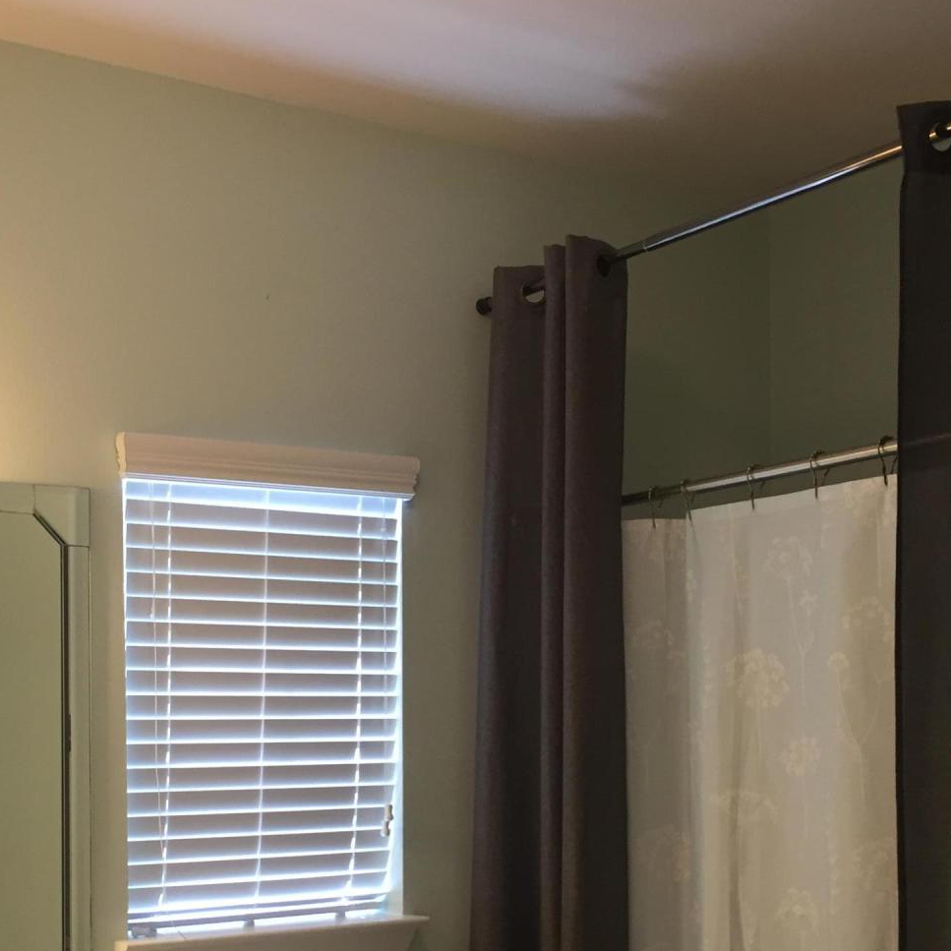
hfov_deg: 32.1
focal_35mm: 53
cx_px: 379
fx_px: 1647
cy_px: 689
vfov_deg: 31.7
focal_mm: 4.15
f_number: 2.2
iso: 32
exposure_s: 1/30
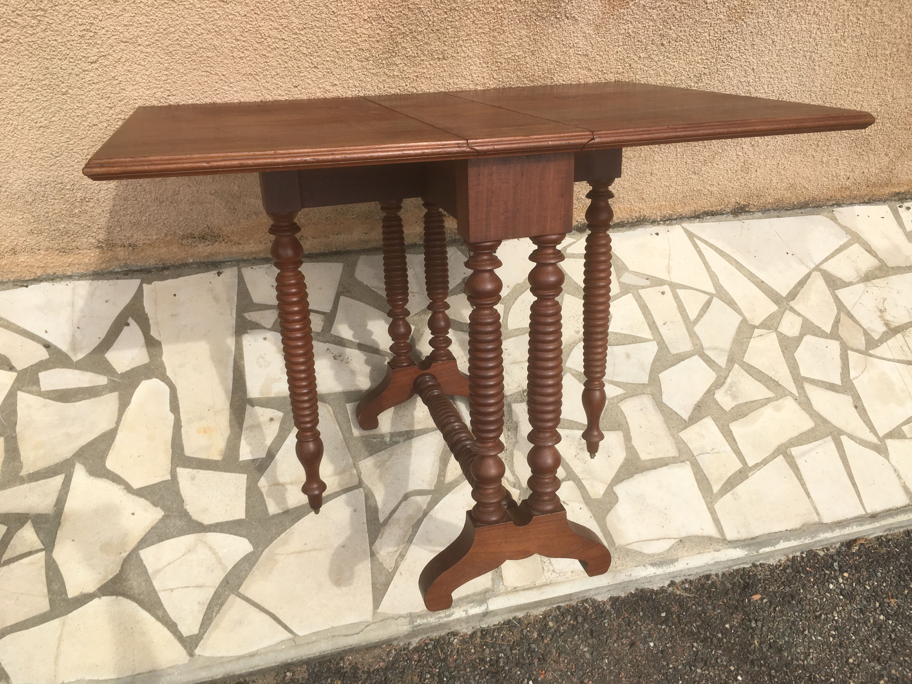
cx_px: 456
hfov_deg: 61.7
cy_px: 342
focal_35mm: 29
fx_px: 764
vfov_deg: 48.2
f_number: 2.2
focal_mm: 4.15
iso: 25
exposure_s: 1/999
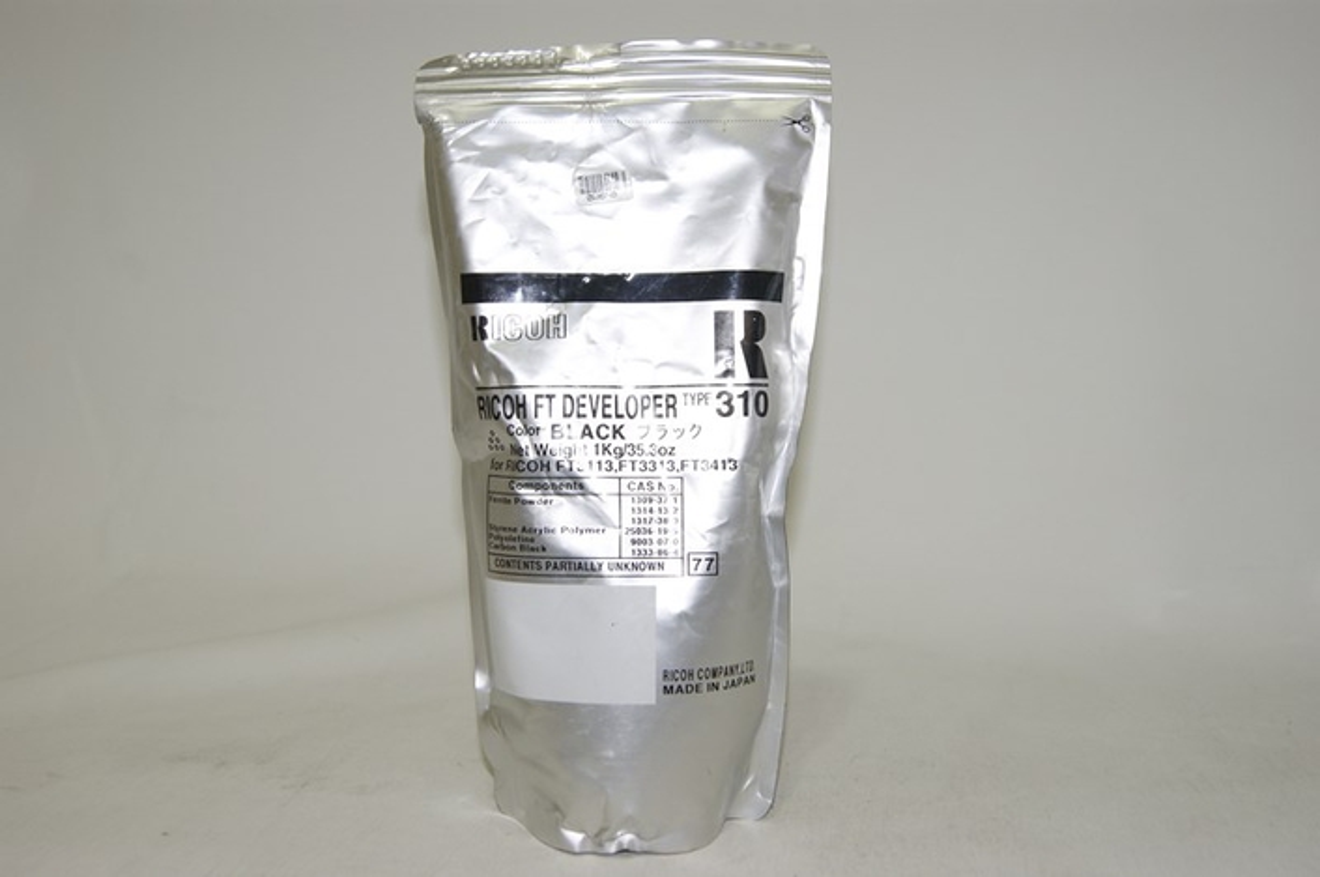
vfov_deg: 34.1
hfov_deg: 49.6
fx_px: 1428
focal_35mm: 39
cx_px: 660
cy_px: 438
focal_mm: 26
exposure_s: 1/60
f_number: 5.6
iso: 400
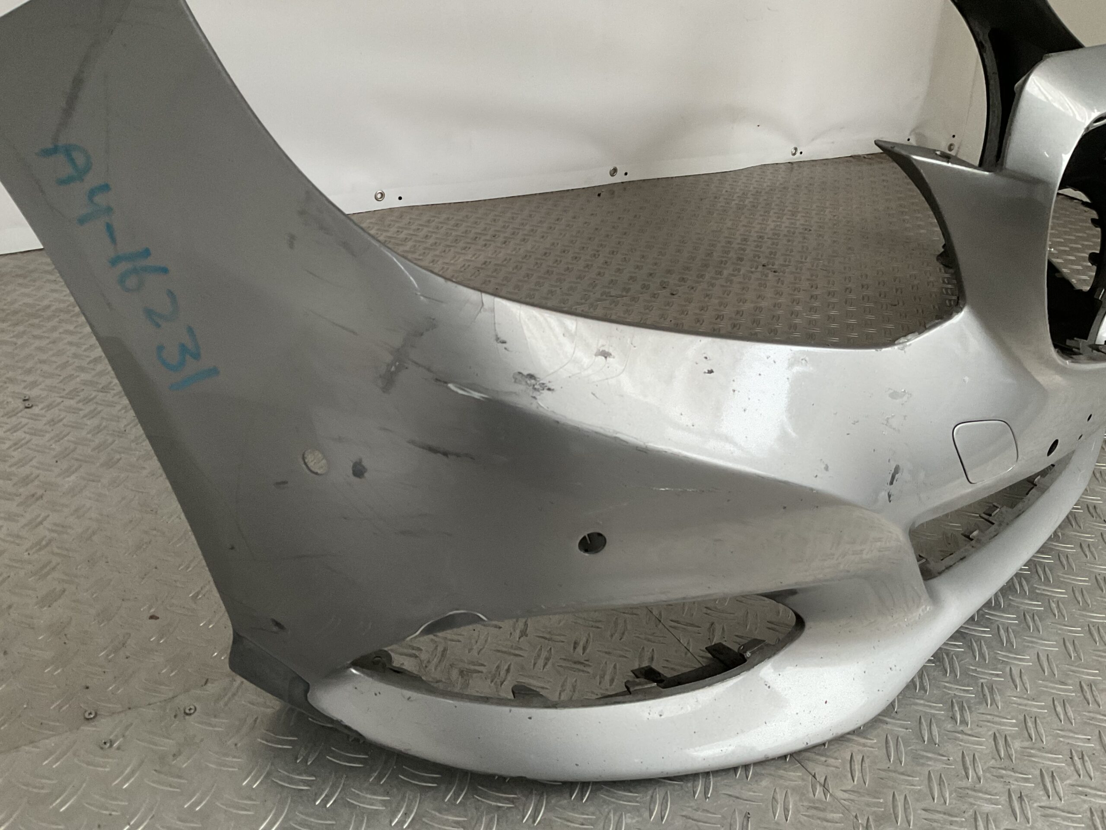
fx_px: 927
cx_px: 553
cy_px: 415
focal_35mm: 29
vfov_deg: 48.2
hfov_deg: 61.7
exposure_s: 1/50
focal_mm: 3
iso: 160
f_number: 1.8
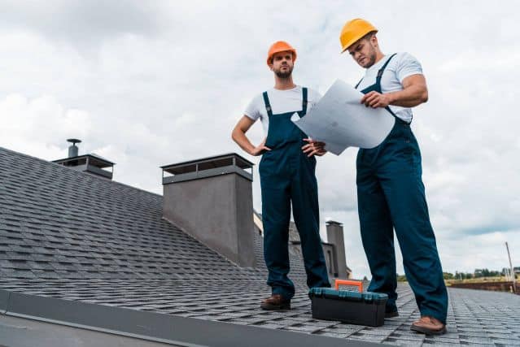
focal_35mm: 31
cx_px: 260
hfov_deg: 60.3
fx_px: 448
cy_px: 174
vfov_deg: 42.4
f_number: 3.5
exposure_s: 1/2000
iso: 100
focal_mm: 31
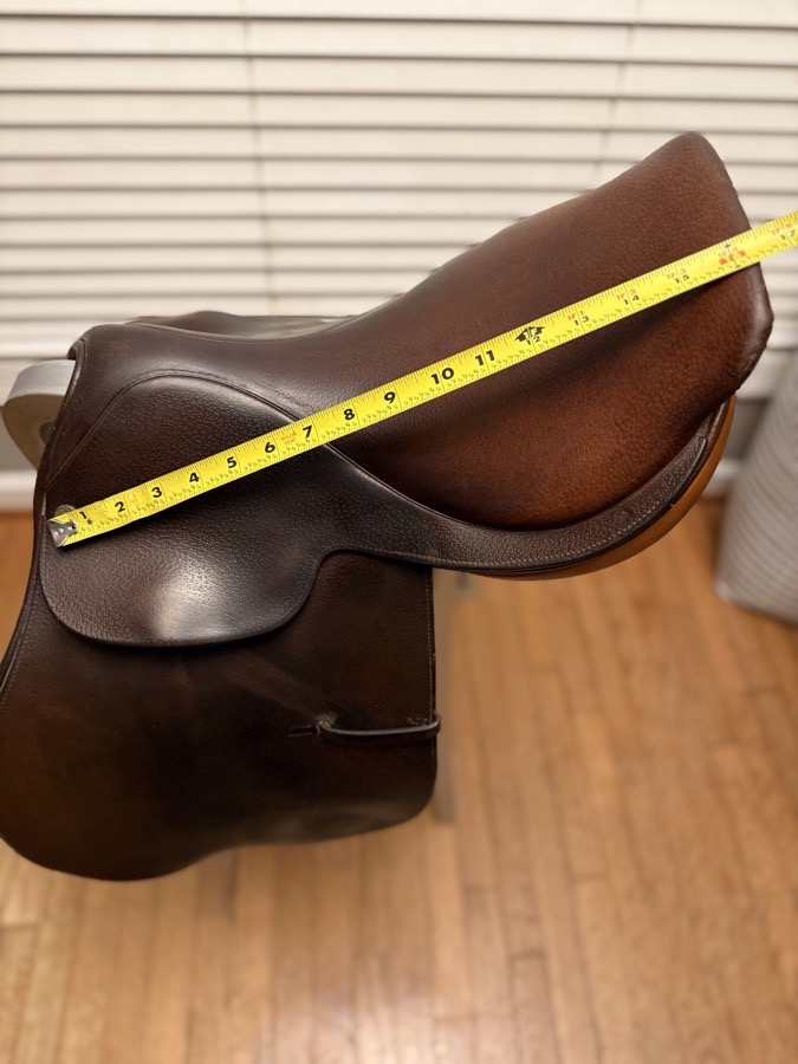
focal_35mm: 24
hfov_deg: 56.8
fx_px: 738
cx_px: 399
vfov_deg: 71.6
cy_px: 532
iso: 500
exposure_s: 1/60
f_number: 1.78
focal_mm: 6.76
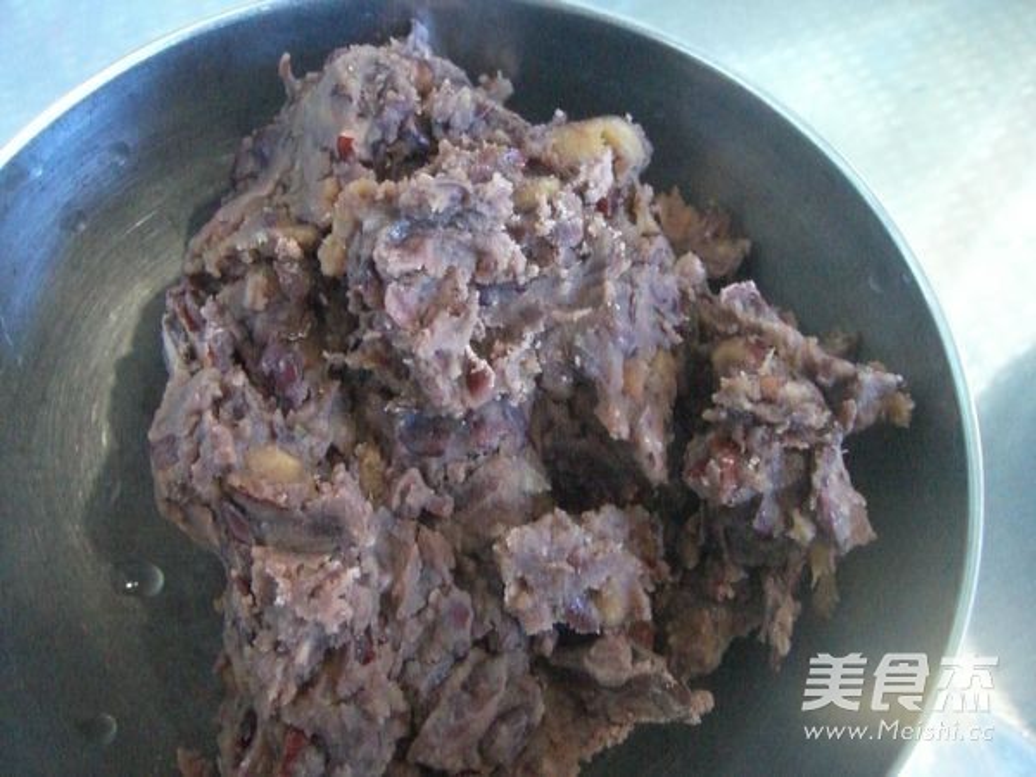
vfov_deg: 37.7
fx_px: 1137
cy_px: 388
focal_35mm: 38
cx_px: 518
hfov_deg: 49.0
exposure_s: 1/15
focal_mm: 6.2
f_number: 2.7
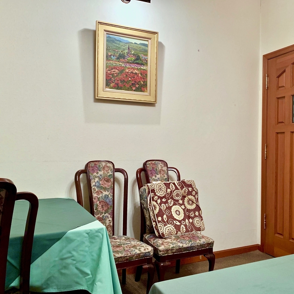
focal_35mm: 31
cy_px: 148
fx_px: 298
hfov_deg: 52.3
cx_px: 169
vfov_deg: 52.5
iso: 250
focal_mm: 4.25
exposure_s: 1/33
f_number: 1.8
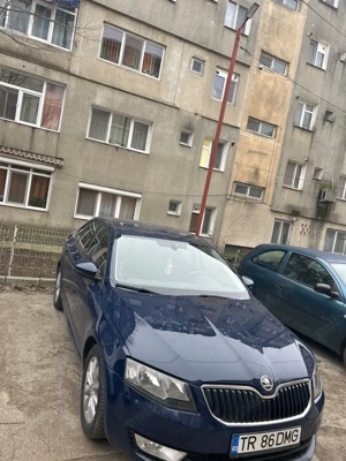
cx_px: 173
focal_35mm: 26
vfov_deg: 67.3
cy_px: 230
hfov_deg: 53.1
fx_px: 347
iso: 50
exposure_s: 1/588
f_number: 1.5
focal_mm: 5.7
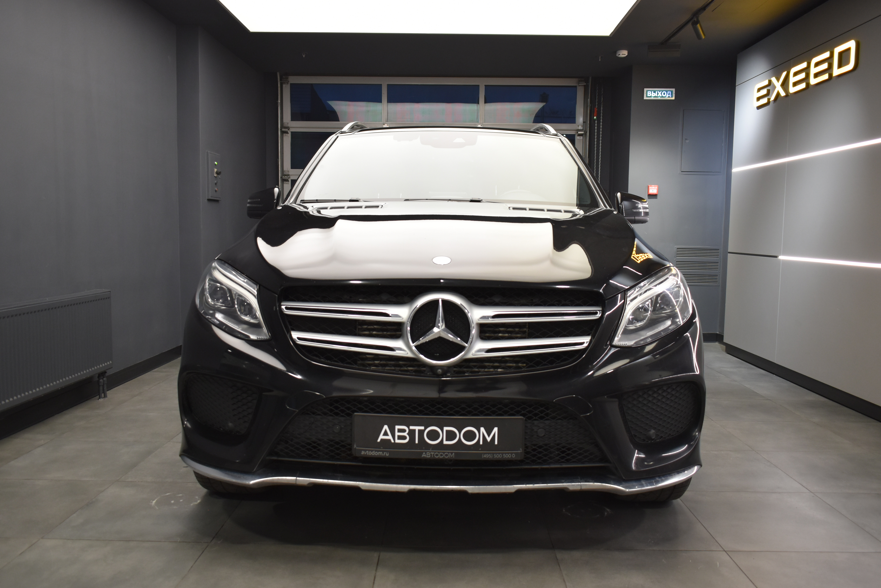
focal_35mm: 30
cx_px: 440
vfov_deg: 43.6
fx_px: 734
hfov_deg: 61.9
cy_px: 294
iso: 640
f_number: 4
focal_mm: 20
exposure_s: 1/60
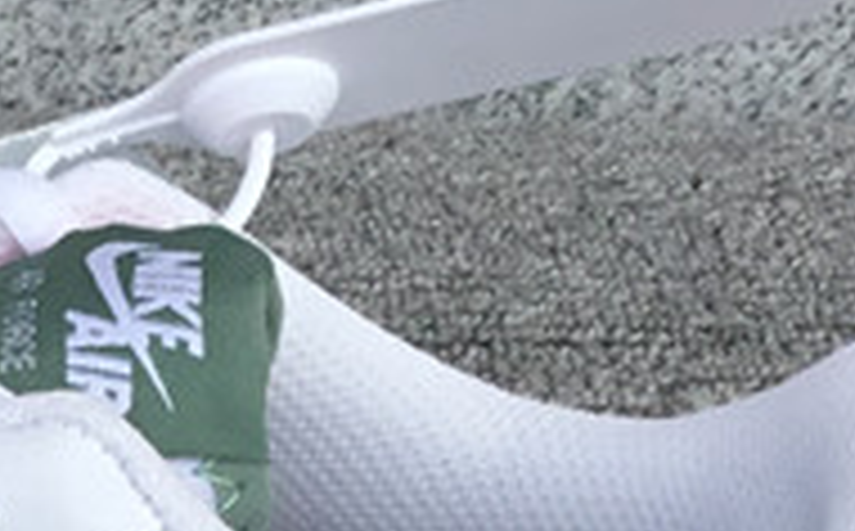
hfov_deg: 12.9
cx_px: -297
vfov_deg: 7.9
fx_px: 3629
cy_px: 1186
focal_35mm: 156
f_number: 2.4
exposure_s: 1/840
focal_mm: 3.3
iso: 25
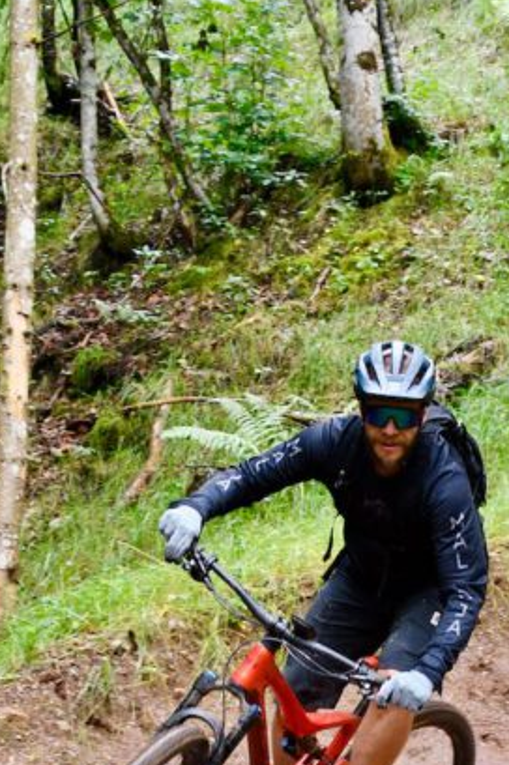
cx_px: 315
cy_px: 653
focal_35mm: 113
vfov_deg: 17.9
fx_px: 2400
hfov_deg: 12.1
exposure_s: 1/160
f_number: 4.5
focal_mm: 28
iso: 400
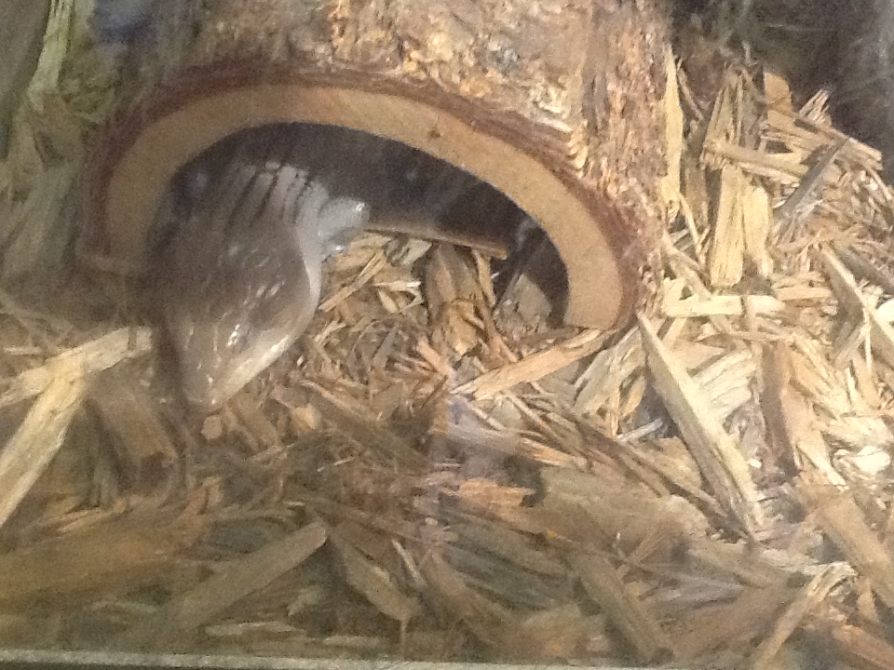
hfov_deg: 56.8
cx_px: 447
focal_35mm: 32
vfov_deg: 44.2
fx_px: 826
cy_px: 335
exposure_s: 1/15
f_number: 2.4
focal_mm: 2.03
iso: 400
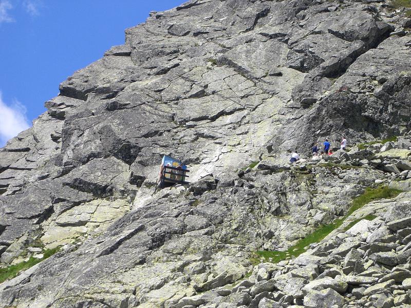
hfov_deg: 17.3
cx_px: 206
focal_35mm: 114
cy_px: 154
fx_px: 1354
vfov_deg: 13.0
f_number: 7.6
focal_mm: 18.9
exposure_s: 1/160
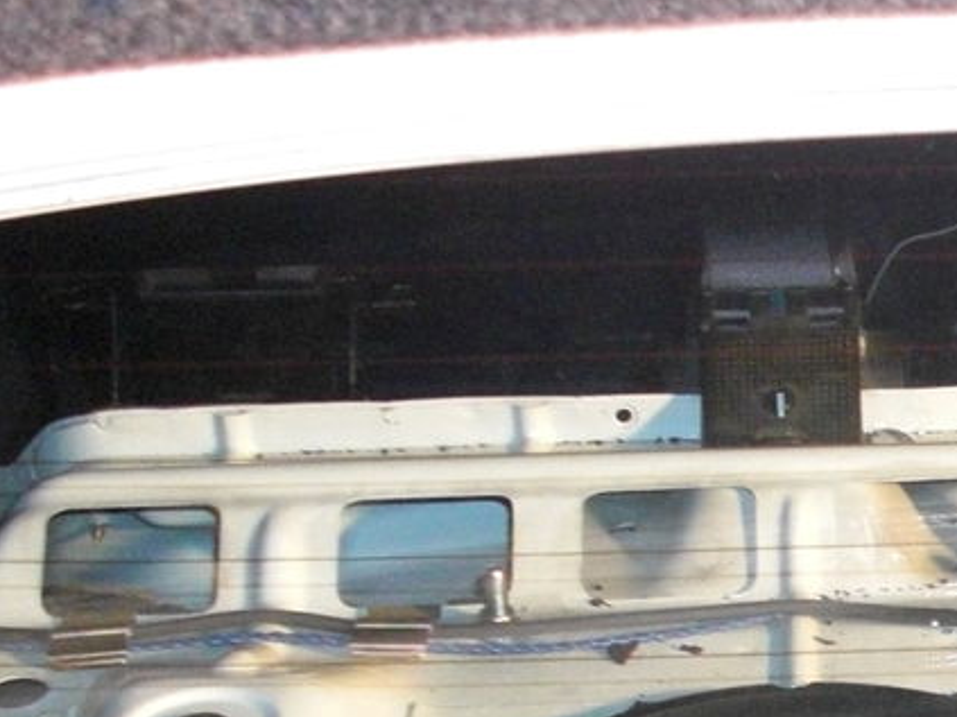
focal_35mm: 109
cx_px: 1335
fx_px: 3013
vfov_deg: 13.2
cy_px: 850
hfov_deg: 16.7
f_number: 2.8
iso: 400
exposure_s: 1/60
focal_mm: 6.3
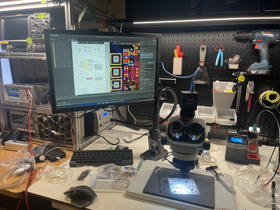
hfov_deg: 67.3
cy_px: 105
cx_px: 140
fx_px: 210
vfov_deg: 53.1
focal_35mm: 26
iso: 125
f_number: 1.6
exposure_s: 1/77
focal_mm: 5.1
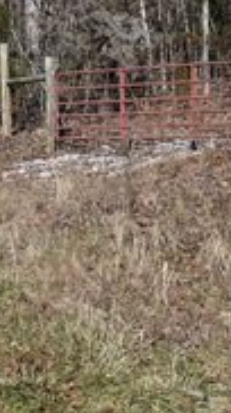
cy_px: 140
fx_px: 732
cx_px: 23
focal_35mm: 67
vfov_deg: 31.2
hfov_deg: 17.7
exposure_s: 1/250
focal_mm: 18
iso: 100
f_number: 8
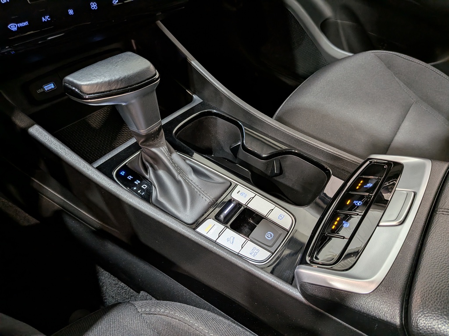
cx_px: 224
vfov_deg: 56.8
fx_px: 311
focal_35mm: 24
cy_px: 168
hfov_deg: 71.6
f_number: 1.7
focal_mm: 4.53
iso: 375
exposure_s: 1/100
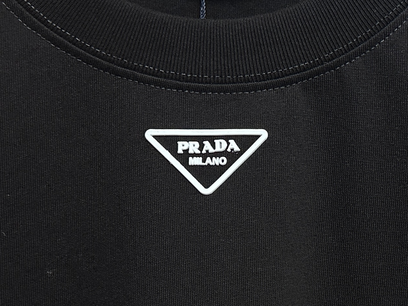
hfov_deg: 71.6
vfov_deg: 56.8
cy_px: 153
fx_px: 283
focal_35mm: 24
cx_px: 204
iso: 160
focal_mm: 6.86
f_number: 1.78
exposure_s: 1/100
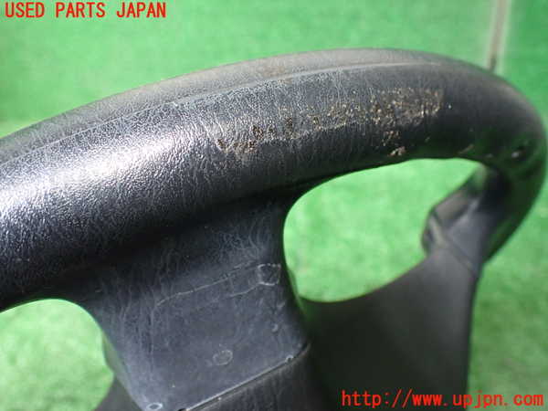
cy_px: 206
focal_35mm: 30
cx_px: 274
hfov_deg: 60.0
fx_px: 475
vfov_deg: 46.8
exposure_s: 1/125
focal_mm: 5.4
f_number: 2.3
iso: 400
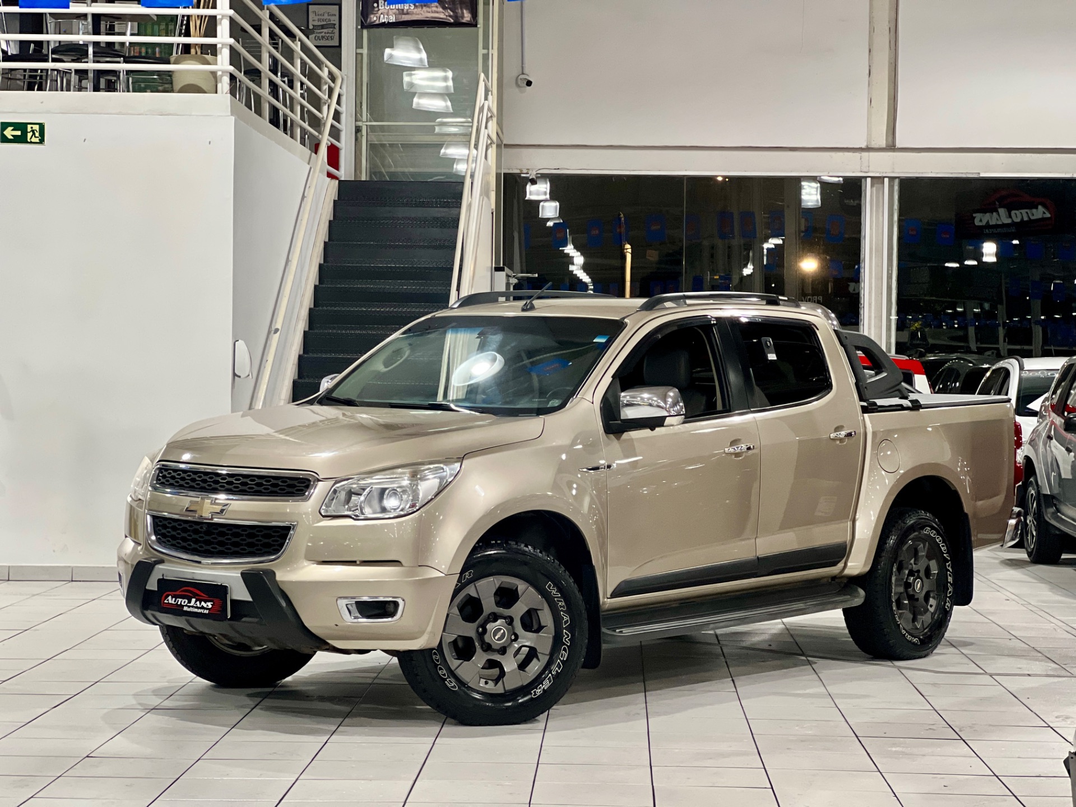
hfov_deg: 25.3
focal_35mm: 77
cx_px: 538
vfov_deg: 19.1
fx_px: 2393
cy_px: 404
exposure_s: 1/40
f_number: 2.8
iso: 320
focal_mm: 9
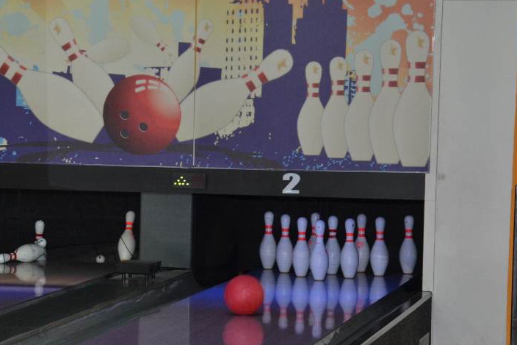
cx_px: 192
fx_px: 2742
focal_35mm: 191
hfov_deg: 10.8
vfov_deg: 7.2
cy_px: 275
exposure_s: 1/60
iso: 800
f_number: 8
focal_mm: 70
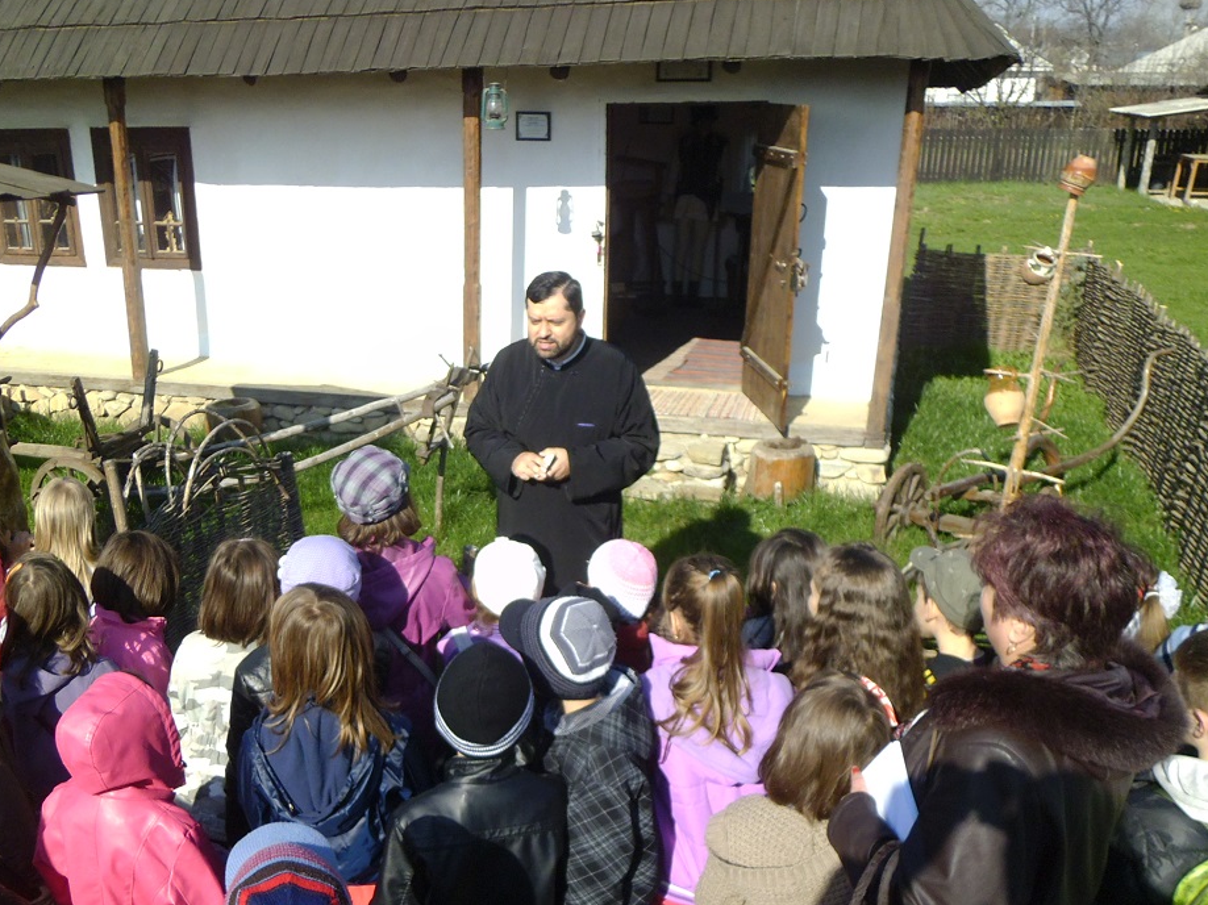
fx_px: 1186
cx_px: 488
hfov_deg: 53.6
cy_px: 531
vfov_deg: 41.6
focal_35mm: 34
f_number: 7.9
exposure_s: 1/200
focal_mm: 4.7
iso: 100
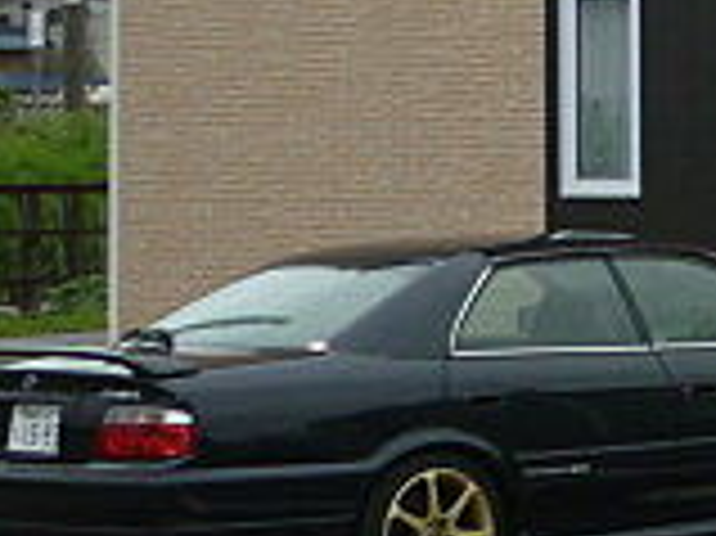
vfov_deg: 9.2
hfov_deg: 11.4
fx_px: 3245
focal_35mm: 157
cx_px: 1437
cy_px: -203
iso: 100
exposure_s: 1/800
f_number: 2.8
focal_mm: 5.5
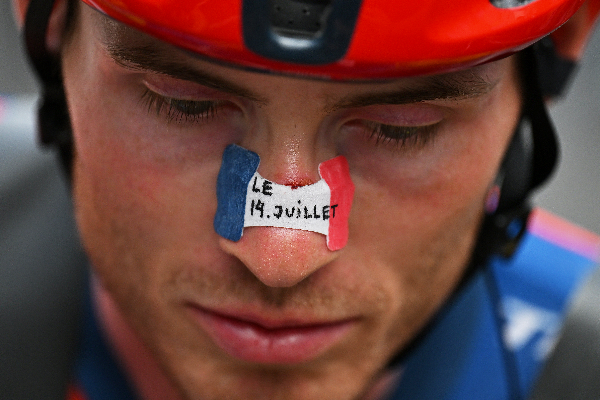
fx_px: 4998
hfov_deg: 6.9
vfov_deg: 4.6
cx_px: 300
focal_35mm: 300
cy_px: 200
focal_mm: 200
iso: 320
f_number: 2.8
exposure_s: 1/2500
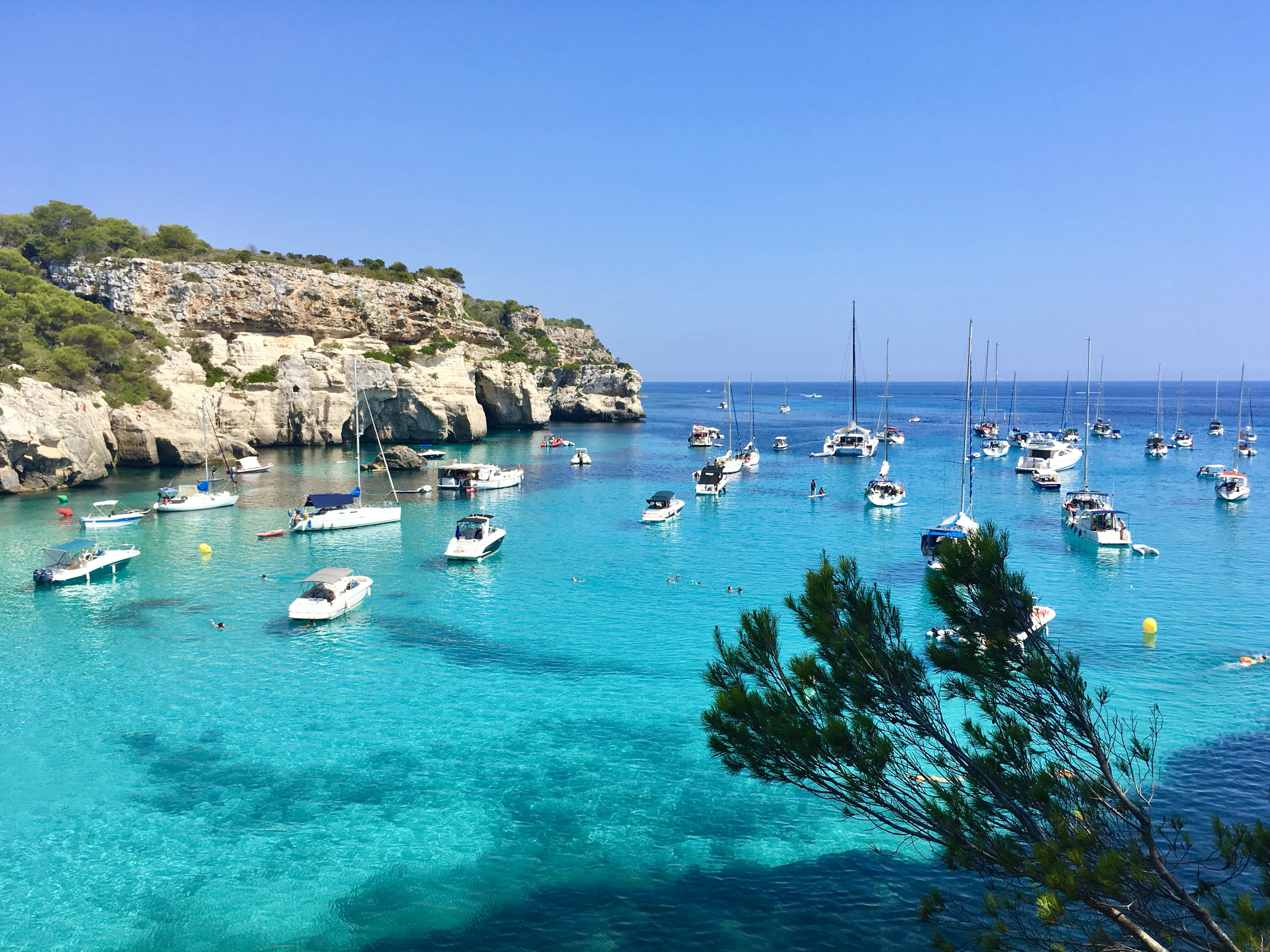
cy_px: 476
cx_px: 635
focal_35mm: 29
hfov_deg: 61.7
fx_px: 1064
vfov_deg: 48.2
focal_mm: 4.15
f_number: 2.2
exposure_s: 1/1672
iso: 25
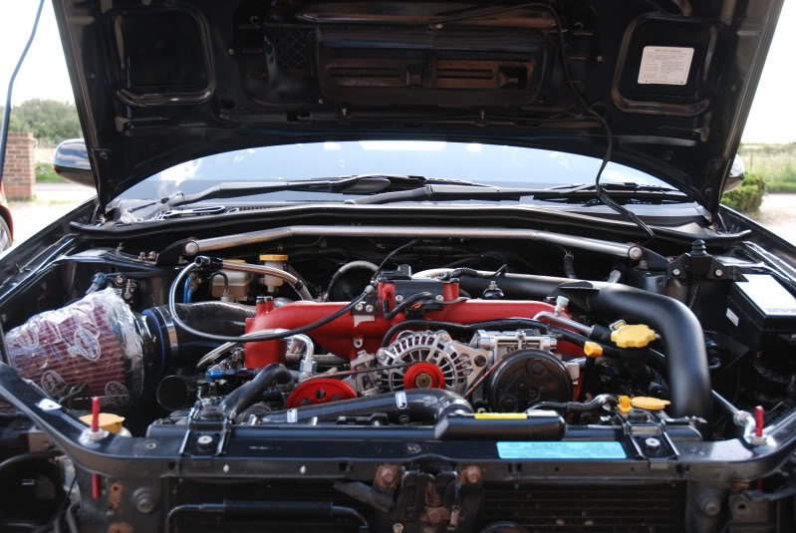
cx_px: 398
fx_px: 897
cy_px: 266
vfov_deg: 33.1
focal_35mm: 40
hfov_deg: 47.9
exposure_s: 1/100
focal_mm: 27
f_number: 4
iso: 200
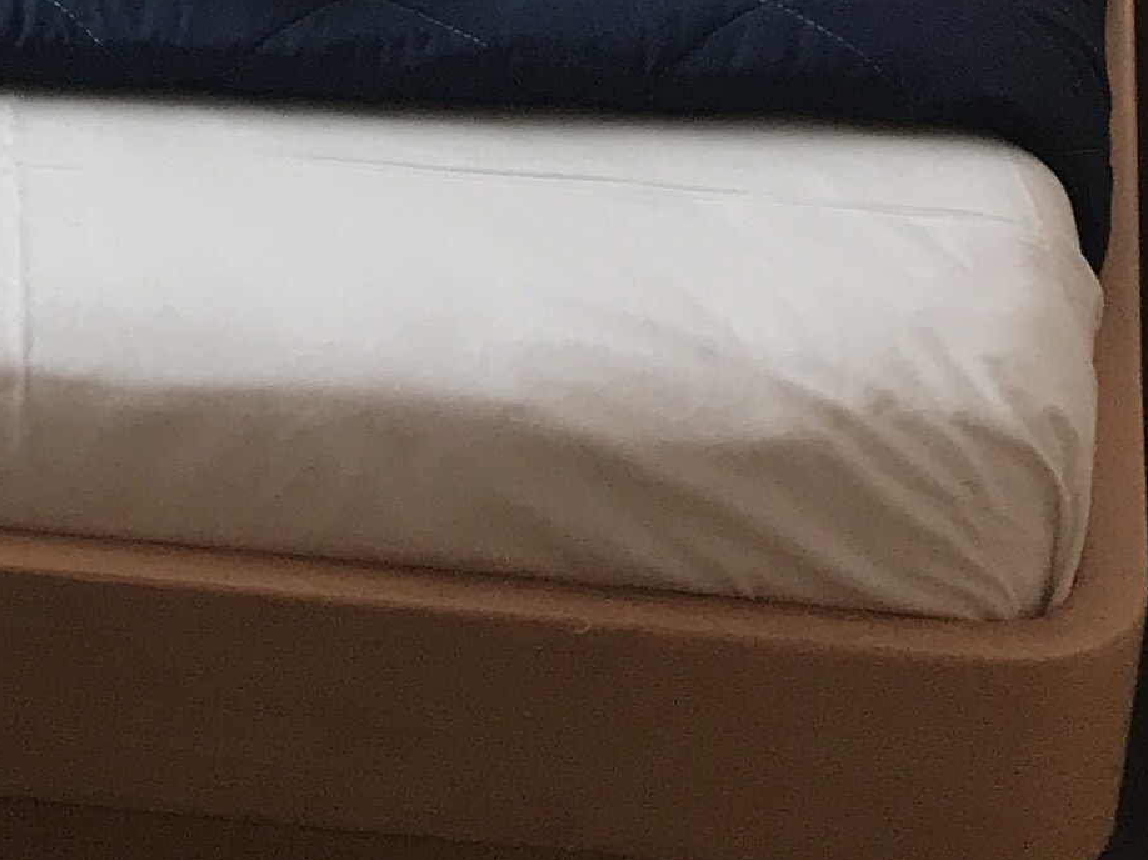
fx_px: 4078
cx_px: -408
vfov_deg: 10.9
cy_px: -902
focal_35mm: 123
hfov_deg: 15.2
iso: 40
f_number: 1.8
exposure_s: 1/100
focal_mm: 3.99
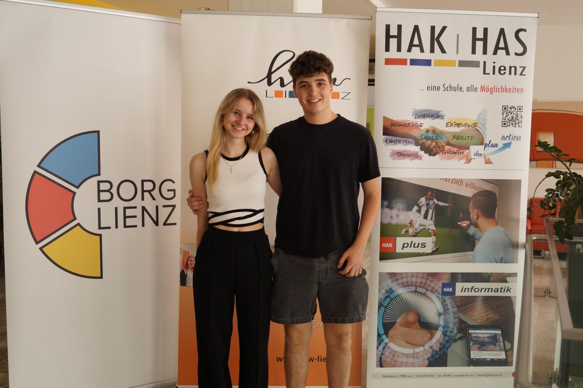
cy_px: 194
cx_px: 292
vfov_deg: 36.8
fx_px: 583
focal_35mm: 36
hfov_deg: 53.2
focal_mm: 24
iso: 800
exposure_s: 1/80
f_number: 4
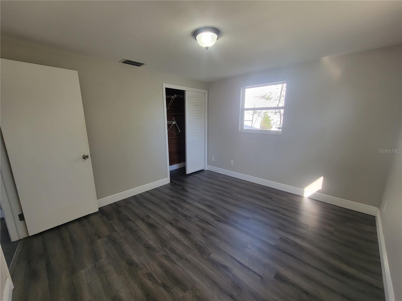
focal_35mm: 13
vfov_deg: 89.9
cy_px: 150
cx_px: 201
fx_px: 151
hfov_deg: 106.2
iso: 64
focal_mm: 2.2
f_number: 2.2
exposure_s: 1/60
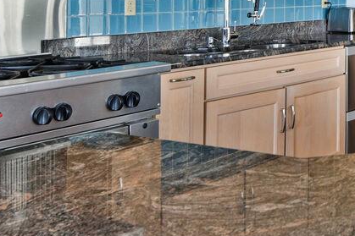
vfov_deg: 19.7
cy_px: -25
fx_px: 651
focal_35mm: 66
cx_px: 463
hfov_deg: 26.0
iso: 200
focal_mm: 16
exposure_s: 1/8
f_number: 8
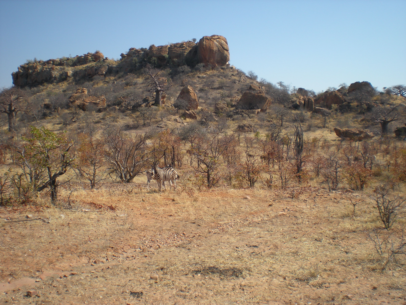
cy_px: 152
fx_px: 446
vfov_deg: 37.7
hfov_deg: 49.0
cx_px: 203
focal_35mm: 38
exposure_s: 1/384
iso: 64
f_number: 4.6
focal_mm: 6.3
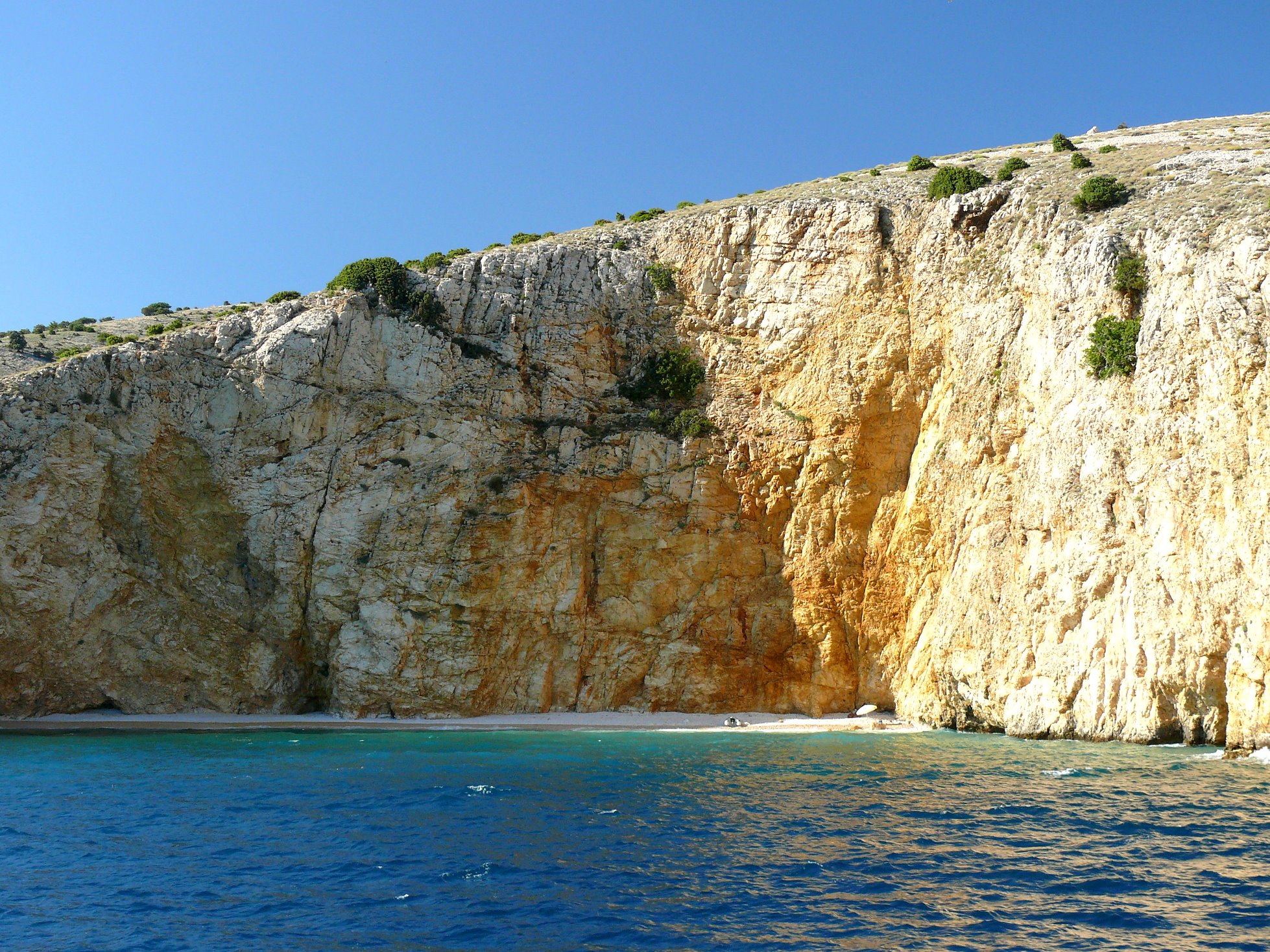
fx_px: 2275
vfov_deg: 23.7
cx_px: 635
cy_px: 476
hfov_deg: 31.2
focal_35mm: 62
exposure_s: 1/250
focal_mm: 12.2
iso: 100
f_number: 4
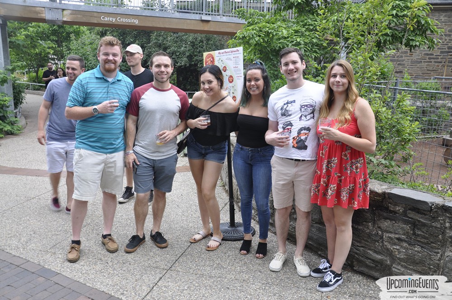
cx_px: 226
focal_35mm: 33
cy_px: 150
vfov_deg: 39.9
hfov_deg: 57.3
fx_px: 414
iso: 400
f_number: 5.6
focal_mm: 22
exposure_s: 1/30
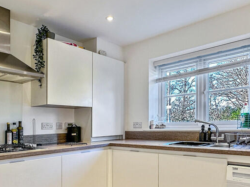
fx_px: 202
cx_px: 120
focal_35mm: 28
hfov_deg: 63.4
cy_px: 146
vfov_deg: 47.4
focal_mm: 2.22
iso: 100
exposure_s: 1/100
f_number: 2.2
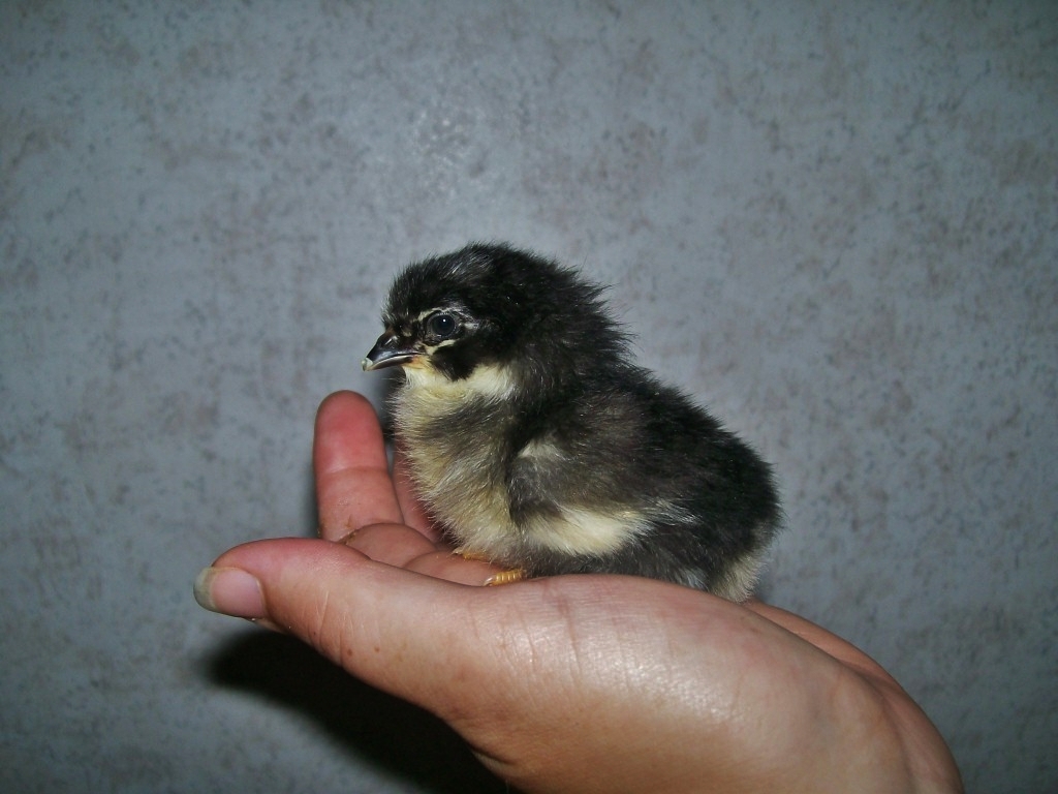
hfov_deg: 51.4
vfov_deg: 39.7
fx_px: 1100
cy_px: 397
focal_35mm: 36
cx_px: 529
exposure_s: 1/64
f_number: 2.7
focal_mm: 6
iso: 80
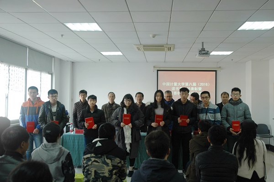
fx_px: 285
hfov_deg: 51.3
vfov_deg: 35.4
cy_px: 91
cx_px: 137
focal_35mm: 38
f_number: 3.8
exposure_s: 1/50
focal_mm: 25
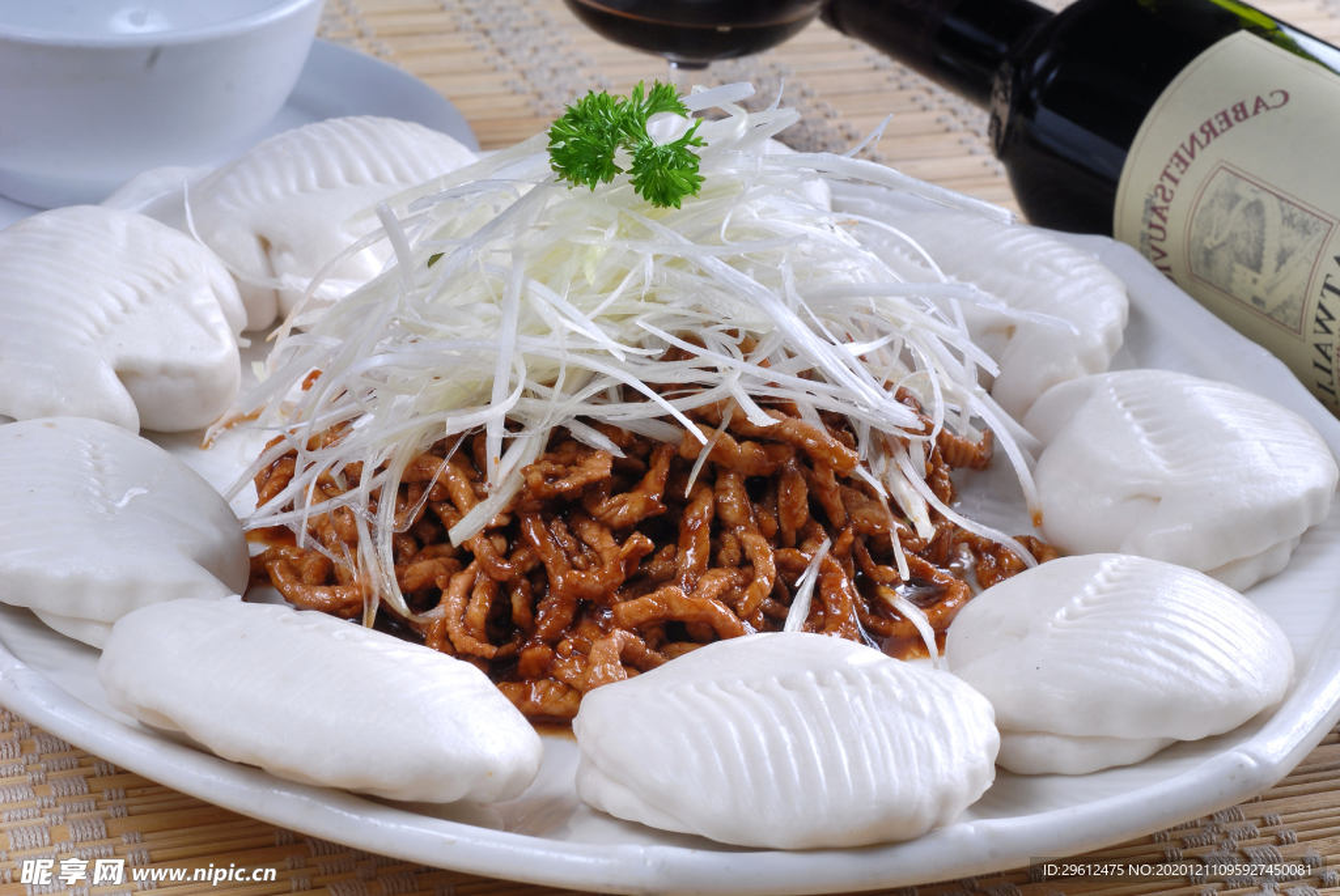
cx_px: 670
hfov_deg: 22.6
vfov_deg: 15.2
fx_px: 3353
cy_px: 448
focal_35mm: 90
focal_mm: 60
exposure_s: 1/200
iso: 125
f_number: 18
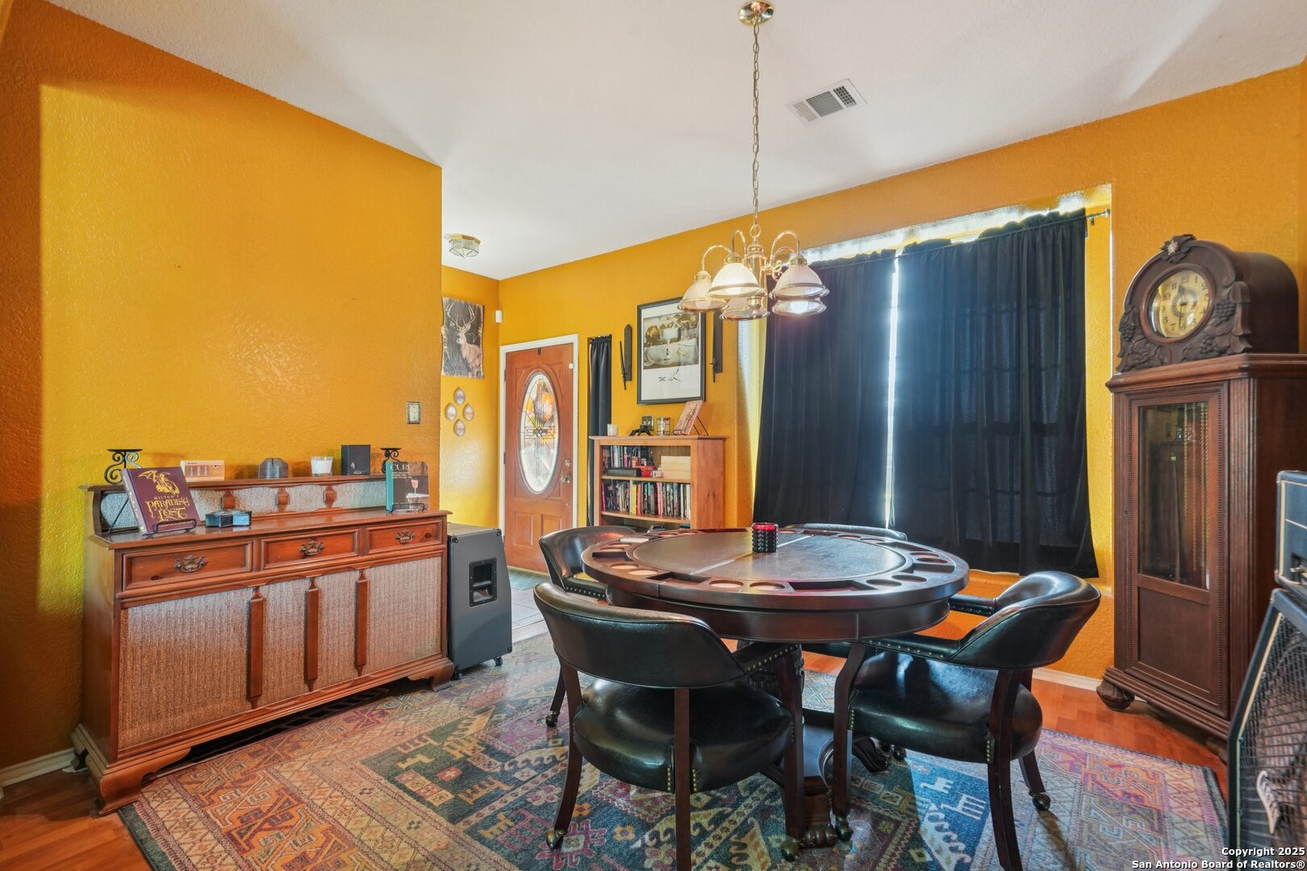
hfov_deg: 100.4
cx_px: 654
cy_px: 436
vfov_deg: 77.3
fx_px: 545
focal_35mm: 15
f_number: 8
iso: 800
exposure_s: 1/5
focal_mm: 15
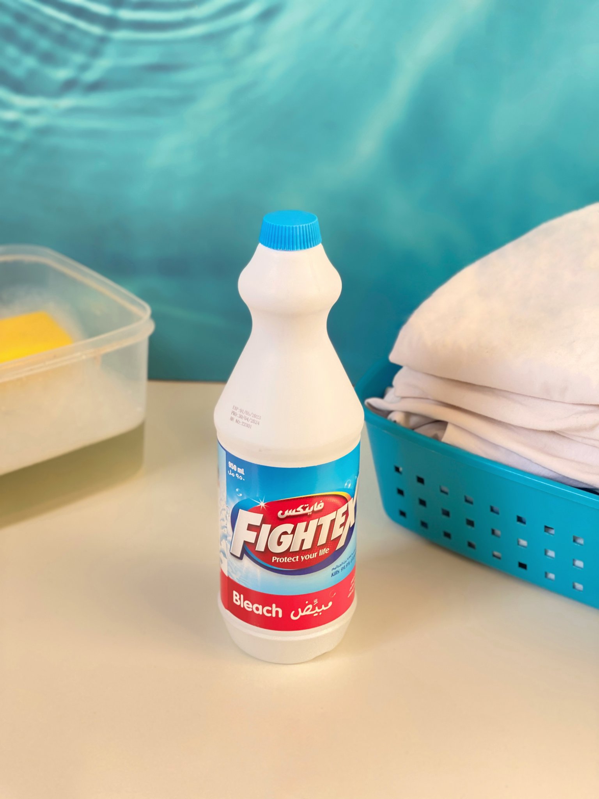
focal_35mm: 52
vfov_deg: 36.8
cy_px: 400
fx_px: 1200
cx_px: 300
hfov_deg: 28.0
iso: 80
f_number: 2
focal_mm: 6
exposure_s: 1/122
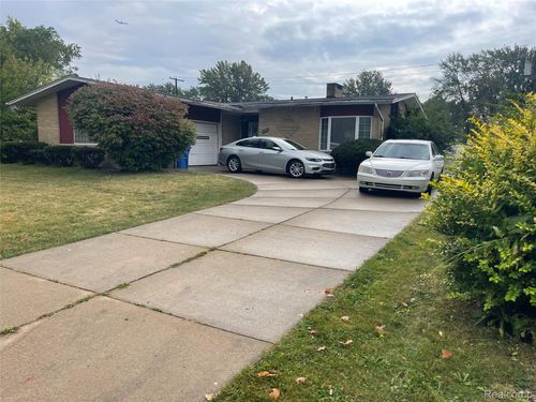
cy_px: 201
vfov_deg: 54.9
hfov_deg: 69.4
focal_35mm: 25
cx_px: 268
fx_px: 387
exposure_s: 1/2336
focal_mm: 5.1
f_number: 1.6
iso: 32
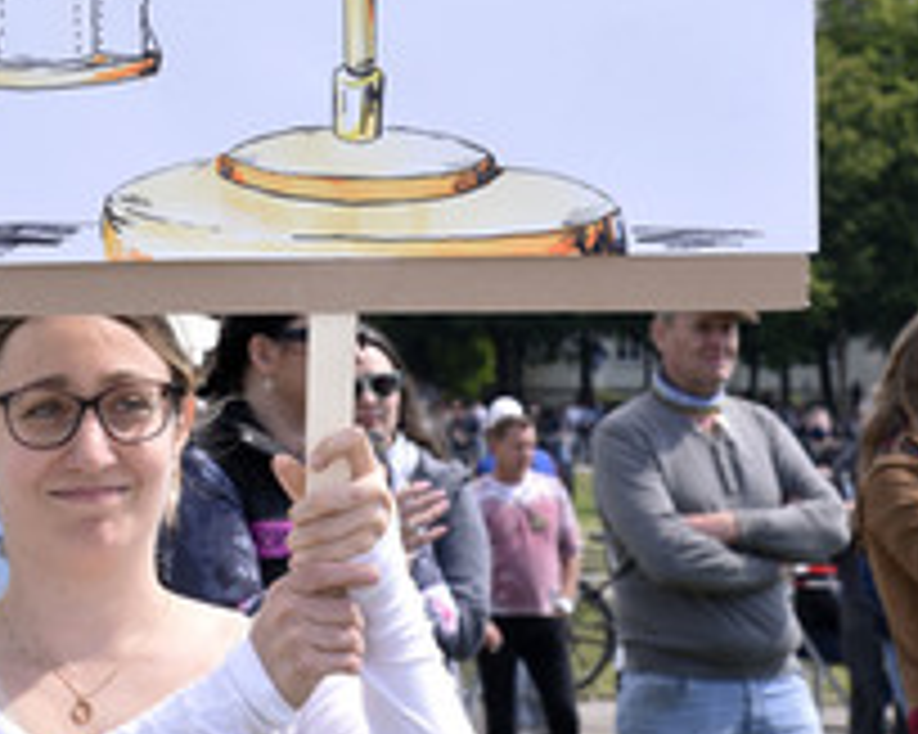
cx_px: 412
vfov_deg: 7.6
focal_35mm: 203
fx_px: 5513
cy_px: 104
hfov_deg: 9.5
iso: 400
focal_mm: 98
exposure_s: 1/160
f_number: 11
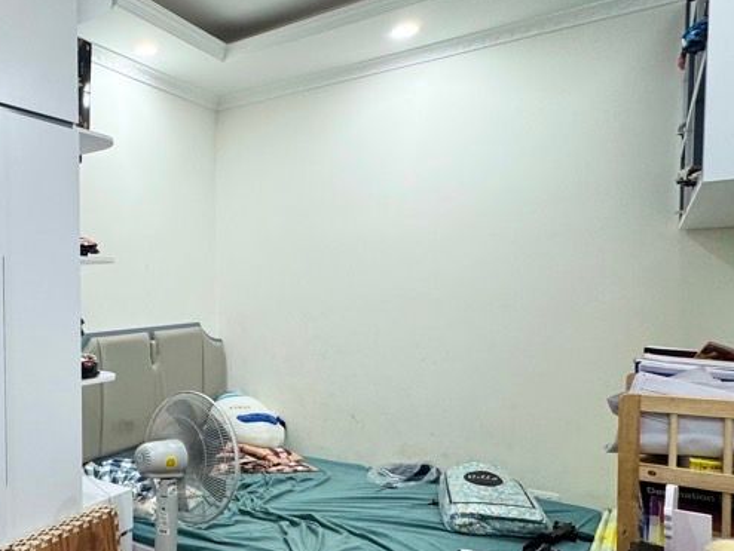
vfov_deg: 48.0
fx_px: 615
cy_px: 324
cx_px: 71
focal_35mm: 29
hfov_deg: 53.7
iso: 125
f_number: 2.2
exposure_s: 1/100
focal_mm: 2.22
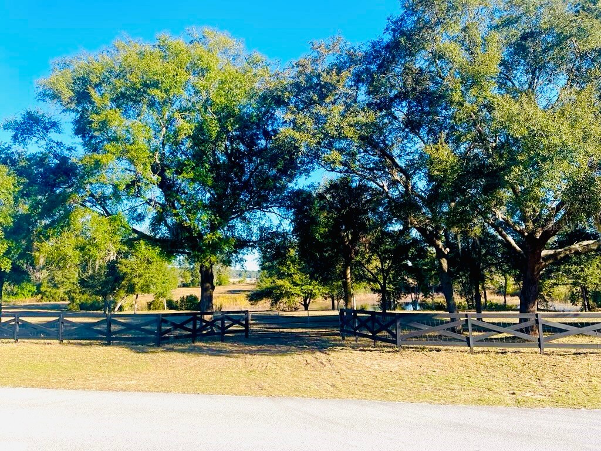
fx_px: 451
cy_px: 226
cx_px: 300
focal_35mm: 26
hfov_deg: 67.3
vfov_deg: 53.1
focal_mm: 4.2
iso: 32
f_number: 1.6
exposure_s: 1/1092
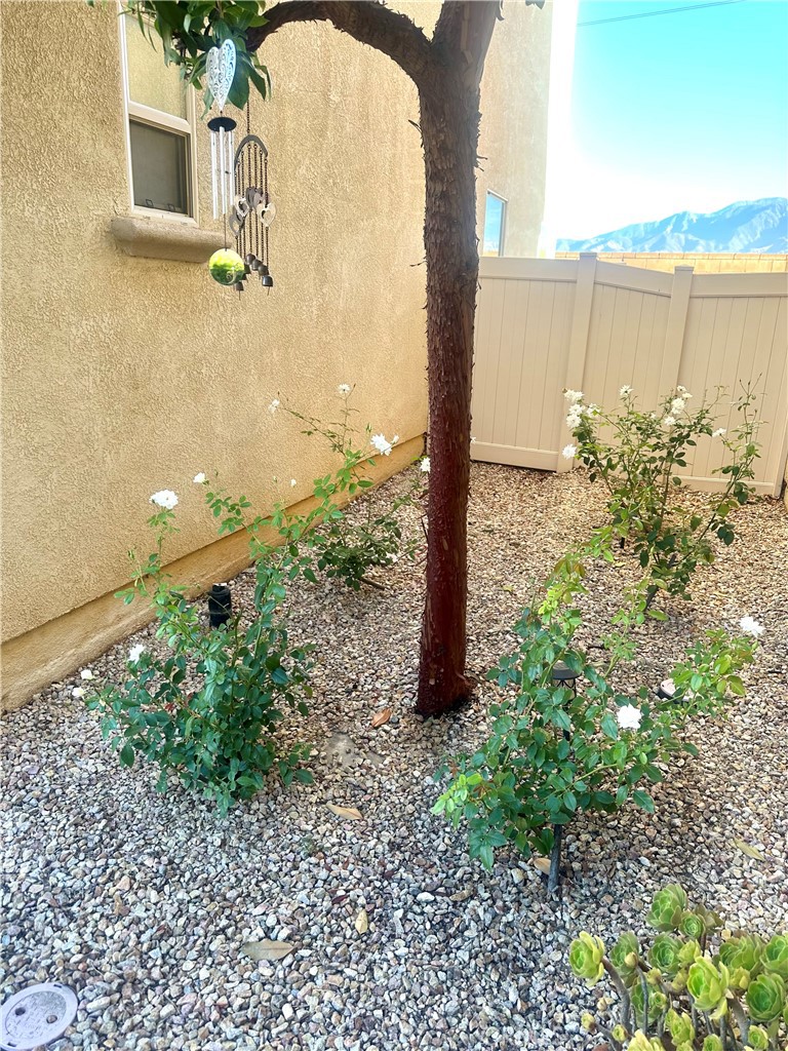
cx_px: 394
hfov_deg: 56.8
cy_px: 526
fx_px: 728
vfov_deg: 71.6
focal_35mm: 24
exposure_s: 1/189
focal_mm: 6.86
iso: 80
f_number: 1.78
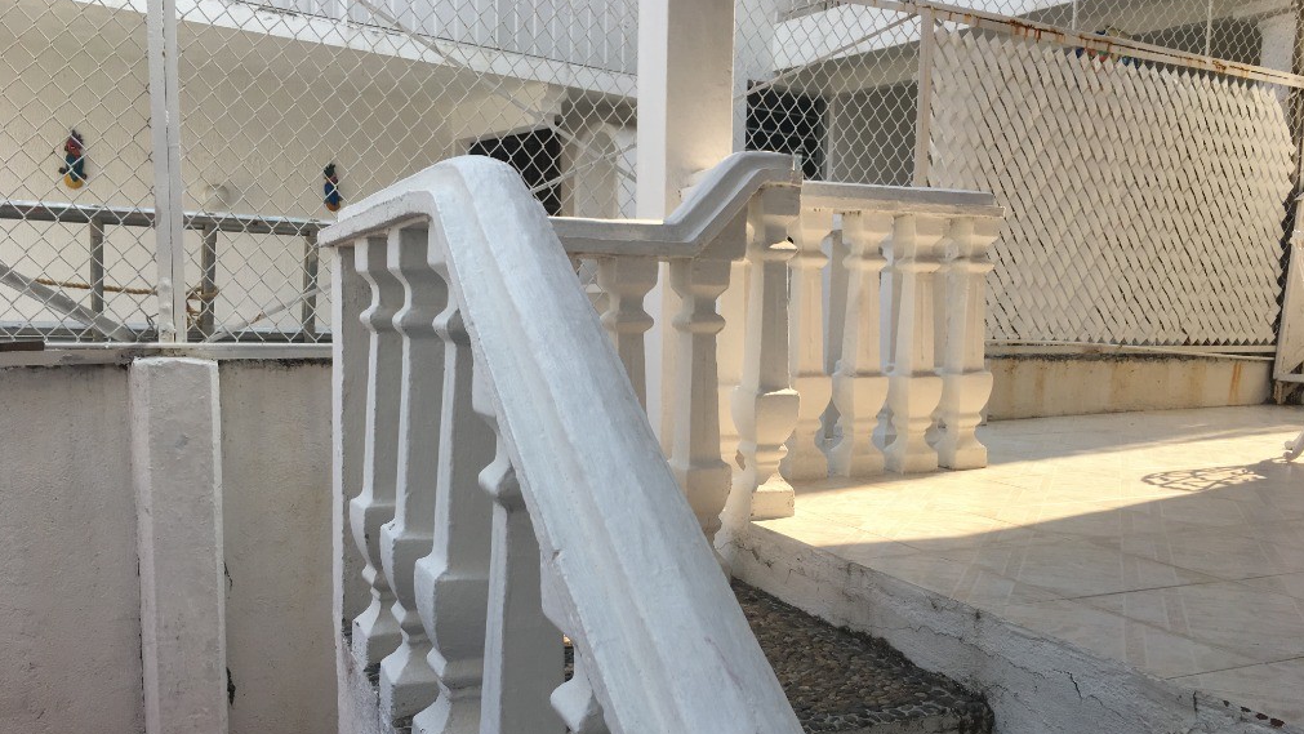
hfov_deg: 61.0
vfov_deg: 36.5
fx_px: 1107
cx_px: 650
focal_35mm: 32
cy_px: 462
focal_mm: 4.15
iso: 25
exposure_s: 1/601
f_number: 2.2
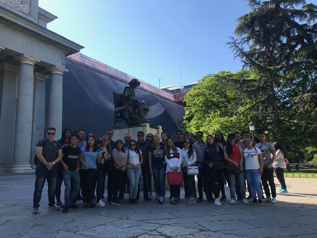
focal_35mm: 28
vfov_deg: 49.7
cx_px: 158
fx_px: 256
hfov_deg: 63.4
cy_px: 119
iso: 20
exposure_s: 1/1041
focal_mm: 3.99
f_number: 1.8
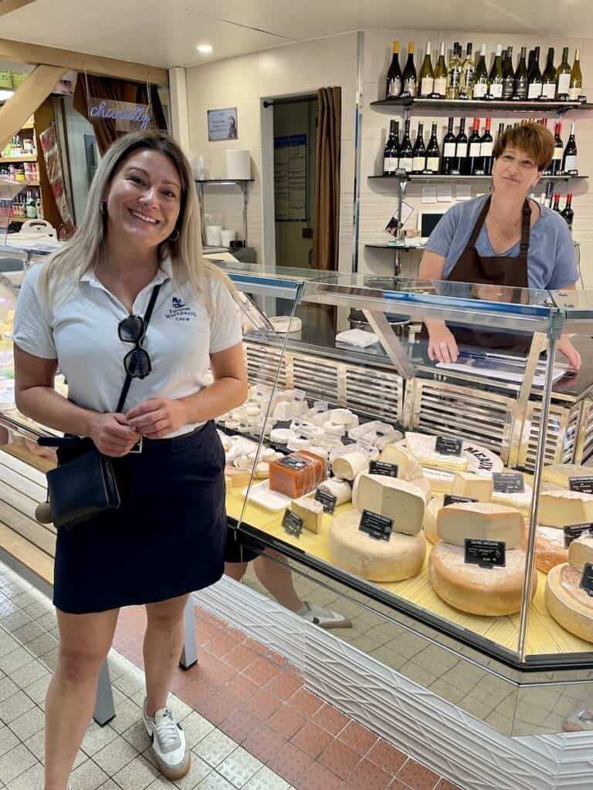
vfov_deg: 67.3
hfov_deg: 53.1
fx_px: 594
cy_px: 395
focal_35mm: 26
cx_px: 296
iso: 64
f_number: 1.6
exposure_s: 1/50
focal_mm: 4.2
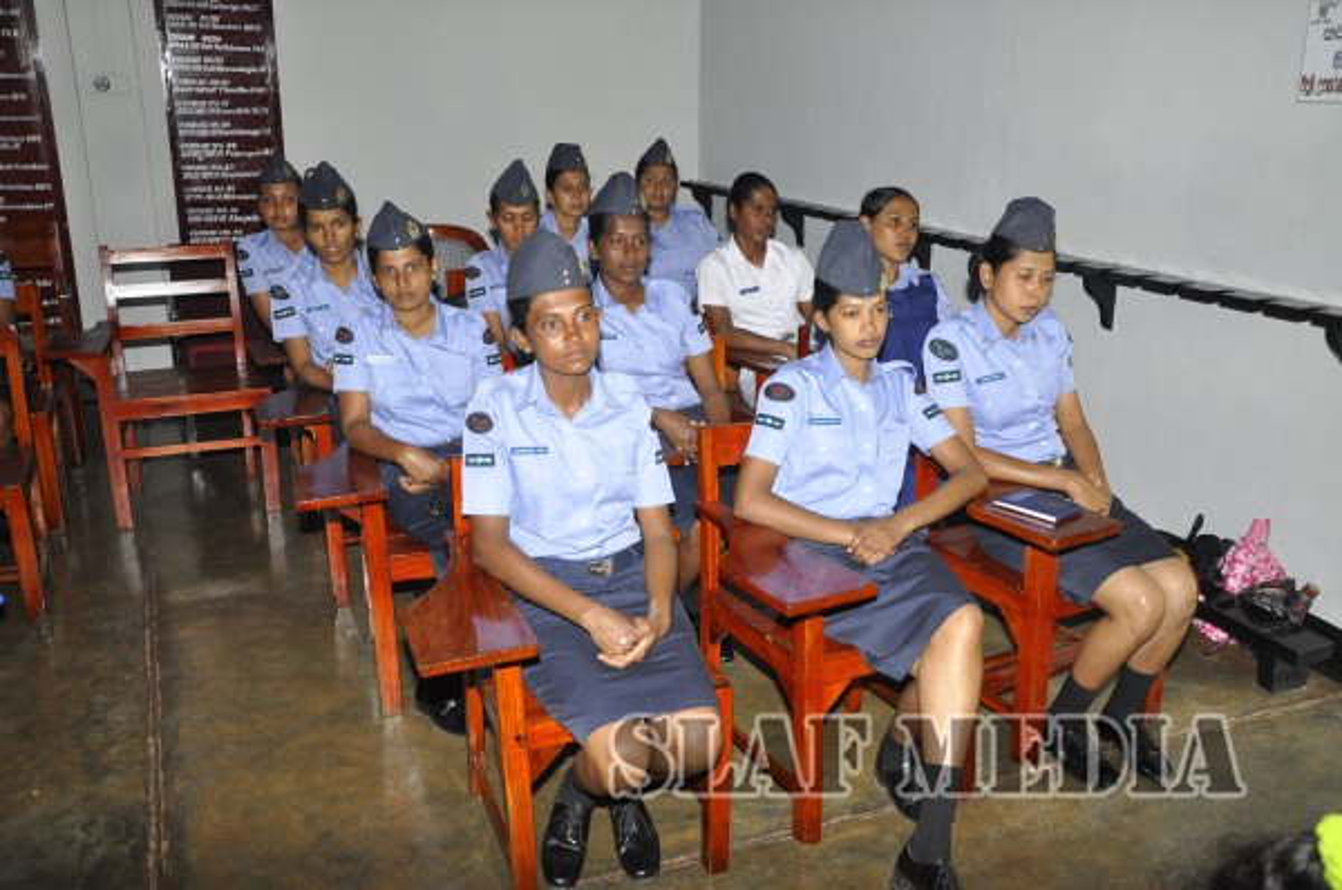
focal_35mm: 33
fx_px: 1228
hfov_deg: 57.3
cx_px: 671
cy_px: 445
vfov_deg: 39.8
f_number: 6.3
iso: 500
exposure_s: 1/100
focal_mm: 22
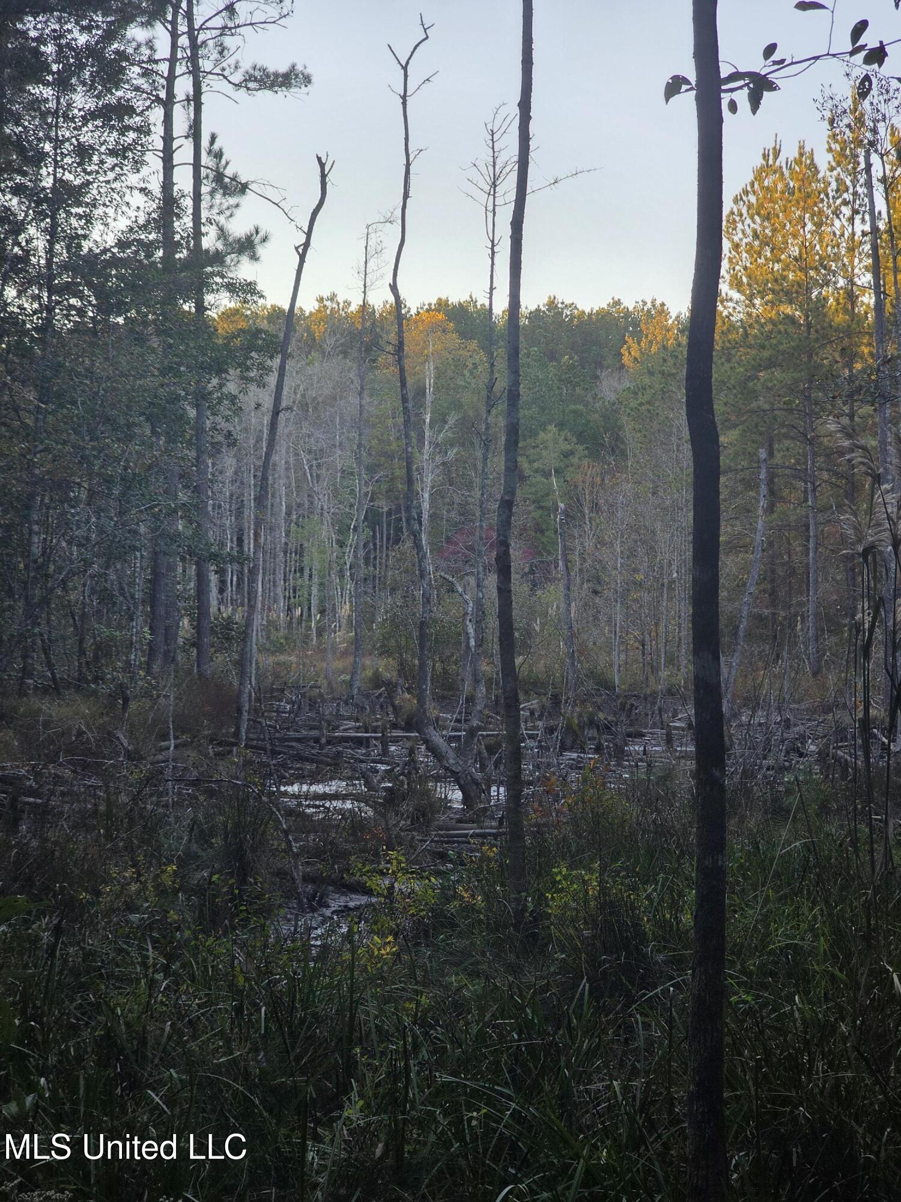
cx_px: 450
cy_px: 601
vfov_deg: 28.2
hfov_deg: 21.3
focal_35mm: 69
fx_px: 2395
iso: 50
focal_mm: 7.9
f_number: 2.4
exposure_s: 1/167
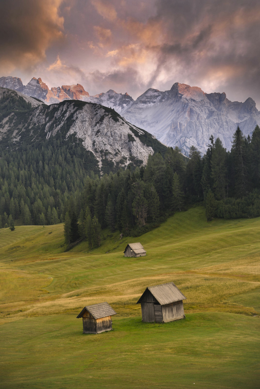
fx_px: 812
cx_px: 130
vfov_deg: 27.0
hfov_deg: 18.2
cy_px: 194
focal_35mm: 75
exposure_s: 1/15
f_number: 4
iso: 100
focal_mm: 75
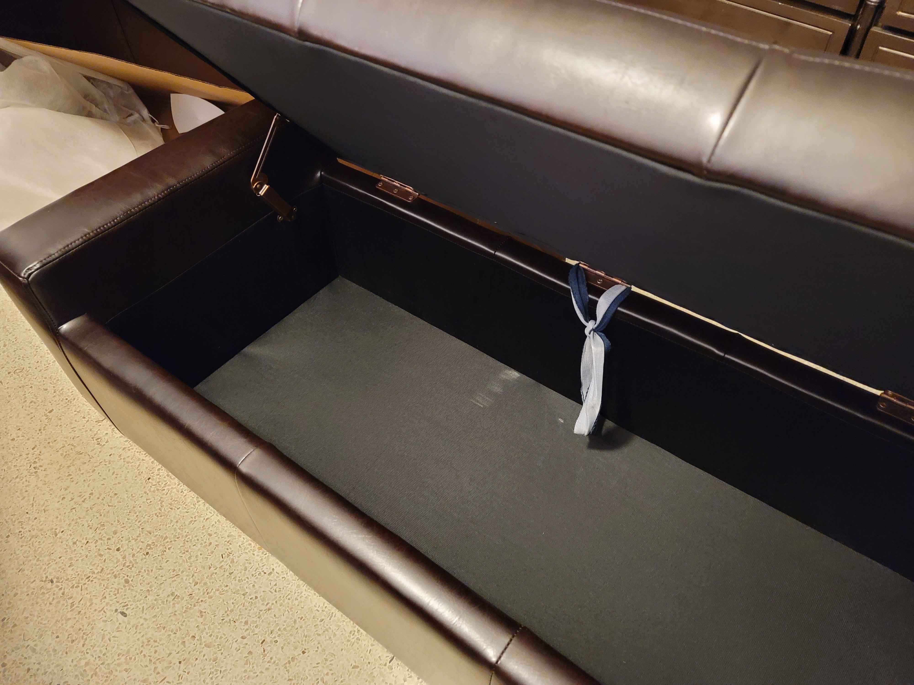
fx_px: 660
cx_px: 457
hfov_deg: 69.4
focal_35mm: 25
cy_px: 342
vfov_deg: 54.9
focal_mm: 7
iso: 1250
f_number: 1.8
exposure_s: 1/13
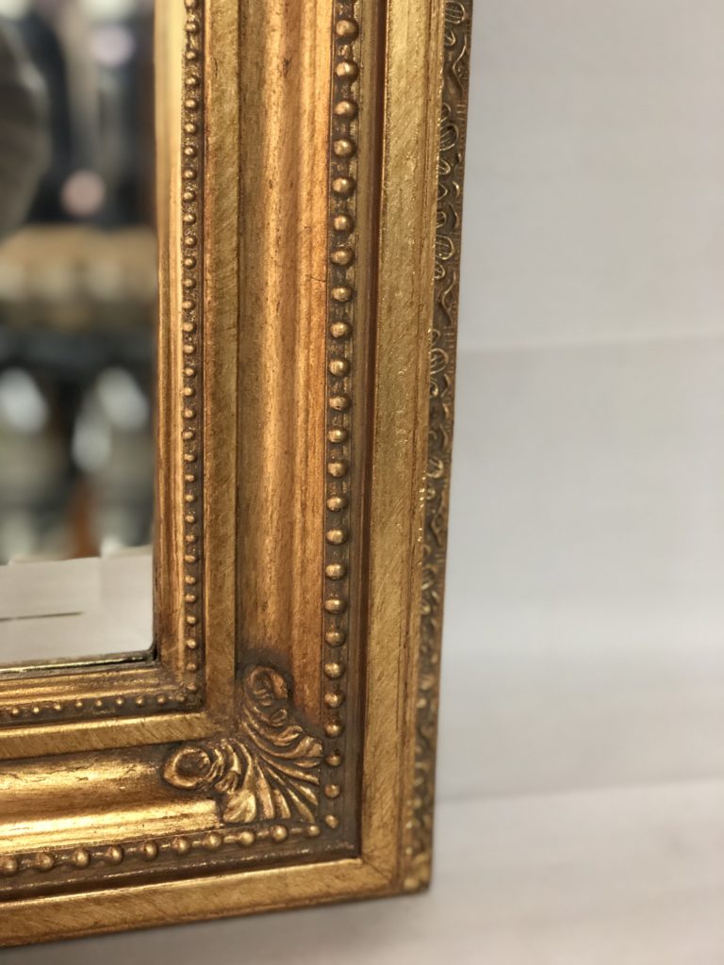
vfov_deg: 36.8
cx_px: 362
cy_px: 482
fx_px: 1450
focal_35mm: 52
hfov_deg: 28.0
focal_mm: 6
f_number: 2.4
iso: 160
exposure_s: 1/14
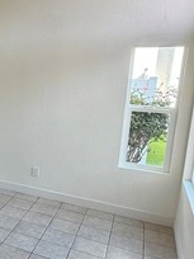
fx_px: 329
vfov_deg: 42.9
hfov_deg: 26.5
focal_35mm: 44
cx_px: -75
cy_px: 124
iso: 80
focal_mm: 2.22
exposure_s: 1/99
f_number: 2.2
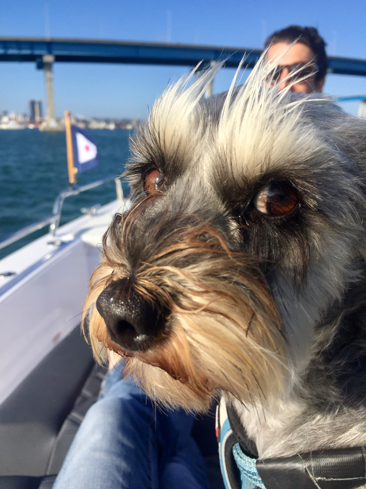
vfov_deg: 61.7
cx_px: 183
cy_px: 244
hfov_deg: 48.2
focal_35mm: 29
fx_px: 409
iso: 32
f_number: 2.2
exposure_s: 1/2198
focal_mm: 4.15
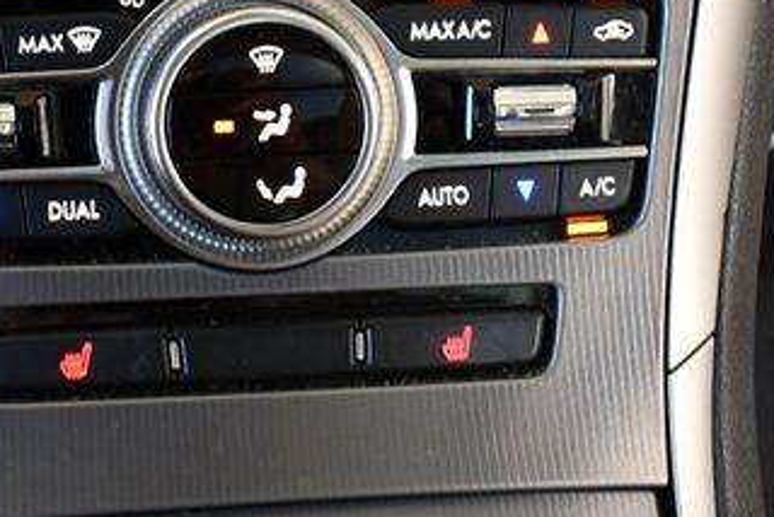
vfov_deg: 18.5
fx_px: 1549
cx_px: 252
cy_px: 17
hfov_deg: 27.9
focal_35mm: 72
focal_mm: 18
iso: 800
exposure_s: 1/160
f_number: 3.5
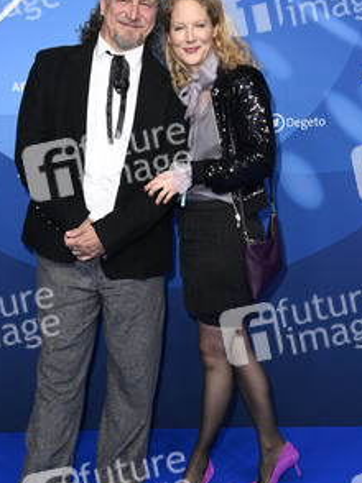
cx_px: 155
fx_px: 1005
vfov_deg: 27.1
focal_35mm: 72
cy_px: 245
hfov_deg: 20.4
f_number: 5.6
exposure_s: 1/250
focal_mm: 55
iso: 1000
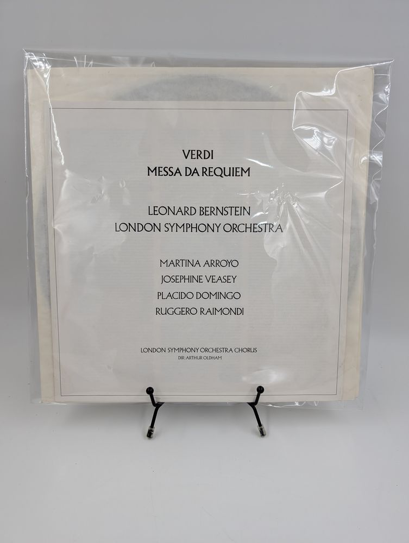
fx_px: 377
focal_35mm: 24
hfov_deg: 56.9
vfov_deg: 71.5
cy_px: 272
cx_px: 204
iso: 48
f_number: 1.68
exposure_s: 1/83.4
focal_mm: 6.9
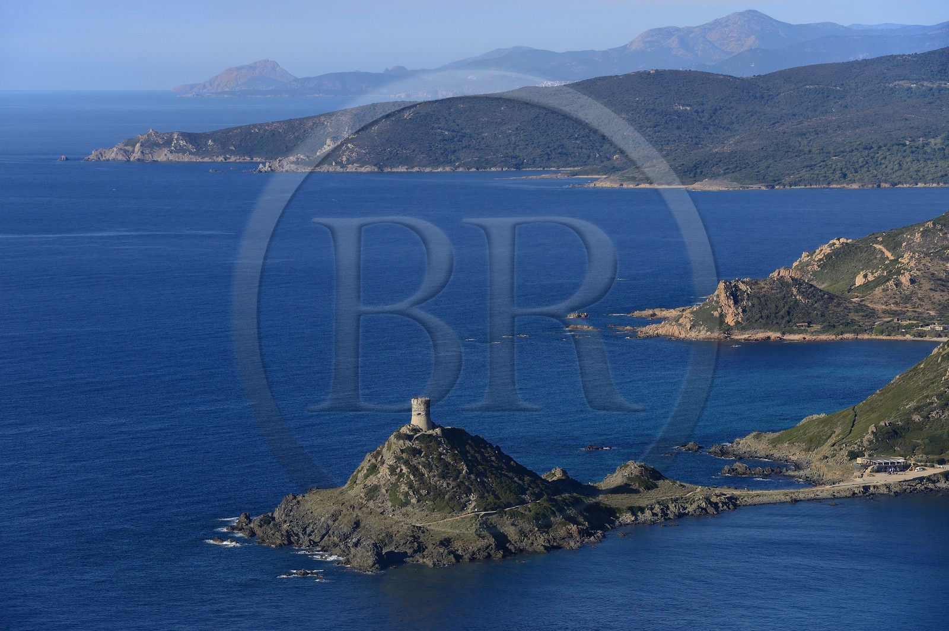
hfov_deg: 14.2
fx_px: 3819
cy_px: 316
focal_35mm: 145
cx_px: 474
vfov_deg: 9.4
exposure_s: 1/1000
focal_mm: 145
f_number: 10
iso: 400
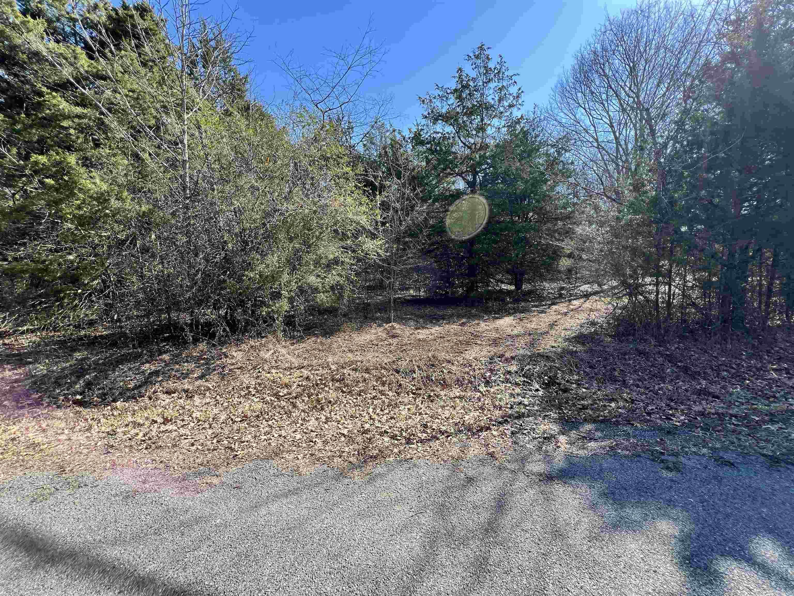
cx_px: 397
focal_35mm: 13
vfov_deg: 89.9
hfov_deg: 106.2
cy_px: 298
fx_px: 298
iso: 32
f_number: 1.8
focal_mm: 1.57
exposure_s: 1/335
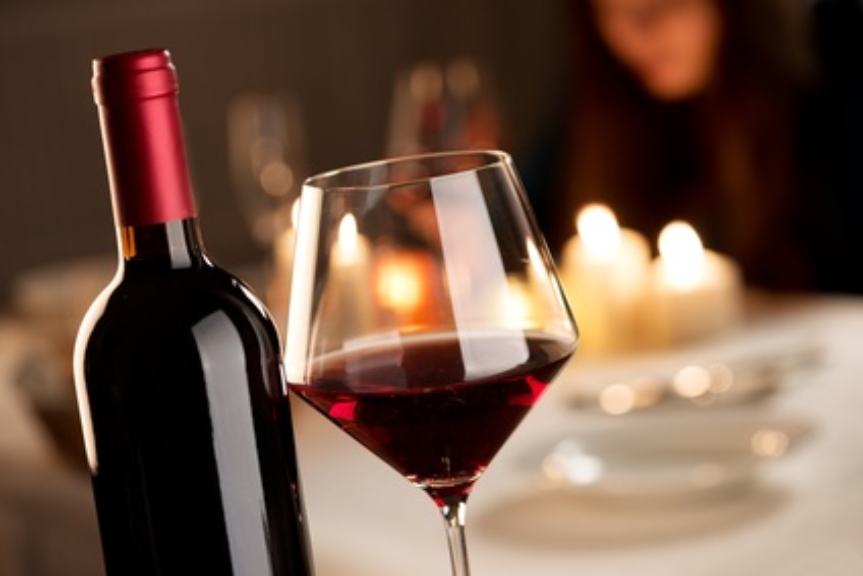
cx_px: 432
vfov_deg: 13.1
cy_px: 288
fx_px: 2518
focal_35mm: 105
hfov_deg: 19.4
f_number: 5.6
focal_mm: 105
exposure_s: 1/5
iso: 100
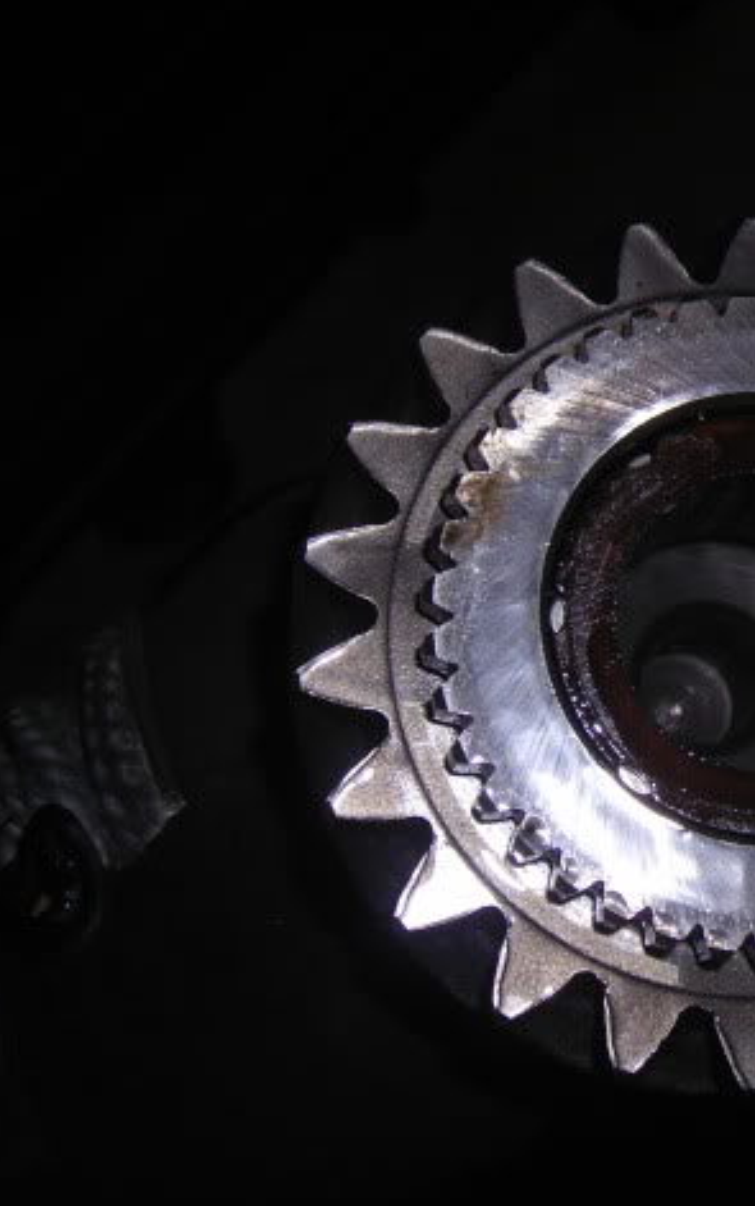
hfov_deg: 21.1
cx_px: 799
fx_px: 1939
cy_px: 604
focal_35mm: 59
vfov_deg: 34.5
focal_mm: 6.8
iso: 50
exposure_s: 1/60.1
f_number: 6.6
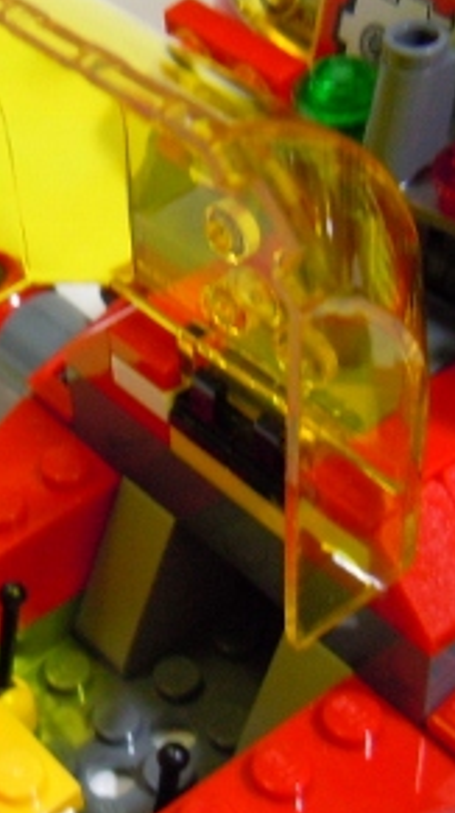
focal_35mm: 72
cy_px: 489
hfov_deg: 16.3
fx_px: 1549
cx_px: -20
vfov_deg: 29.3
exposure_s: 1/10
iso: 400
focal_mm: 5.4
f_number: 3.5
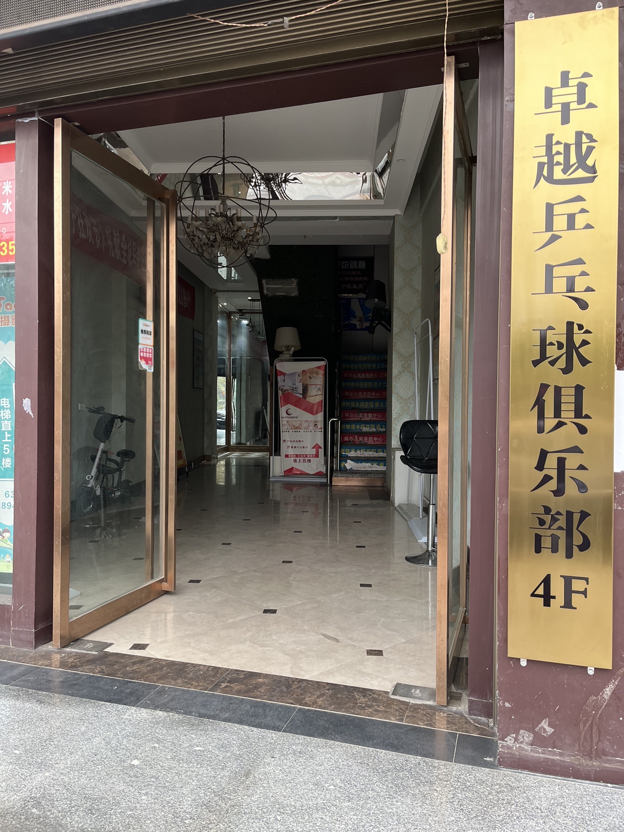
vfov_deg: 67.3
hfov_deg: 53.1
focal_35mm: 26
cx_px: 312
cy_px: 416
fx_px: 625
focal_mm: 5.1
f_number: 1.6
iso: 80
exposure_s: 1/121
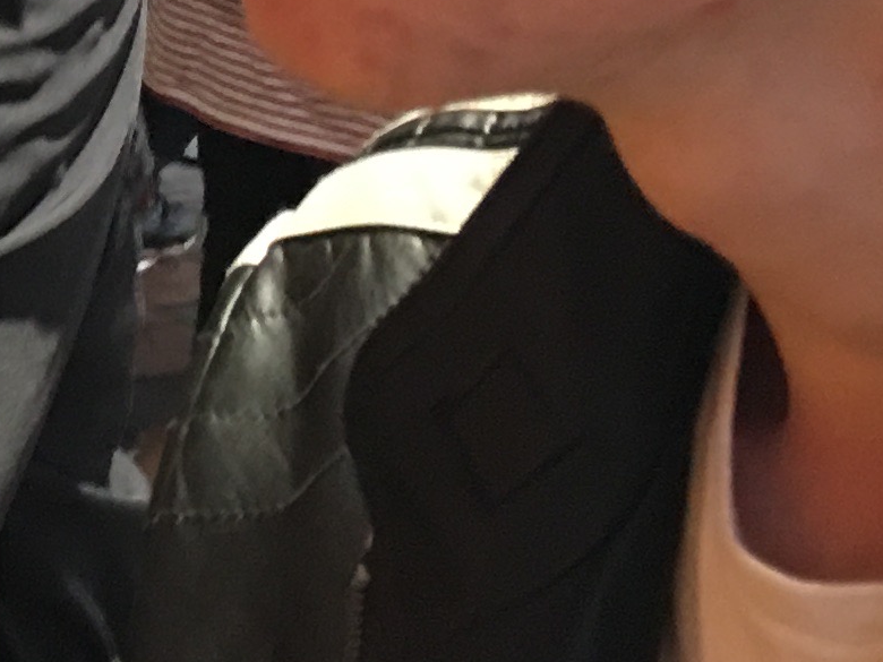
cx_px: -520
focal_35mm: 150
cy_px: -533
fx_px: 3826
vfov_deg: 9.4
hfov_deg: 12.4
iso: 100
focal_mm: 4.15
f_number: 2.2
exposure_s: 1/17
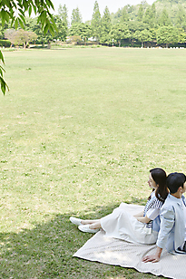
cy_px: 106
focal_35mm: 52
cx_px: 103
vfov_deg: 38.0
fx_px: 403
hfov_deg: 25.9
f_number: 5
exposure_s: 1/250
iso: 160
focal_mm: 34
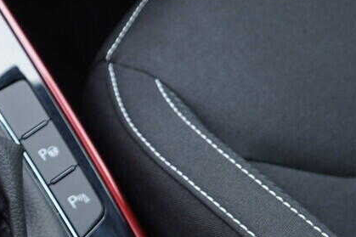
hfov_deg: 21.4
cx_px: -77
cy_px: 203
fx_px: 870
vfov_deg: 15.4
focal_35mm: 88
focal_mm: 24
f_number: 2.8
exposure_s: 1/40
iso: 320
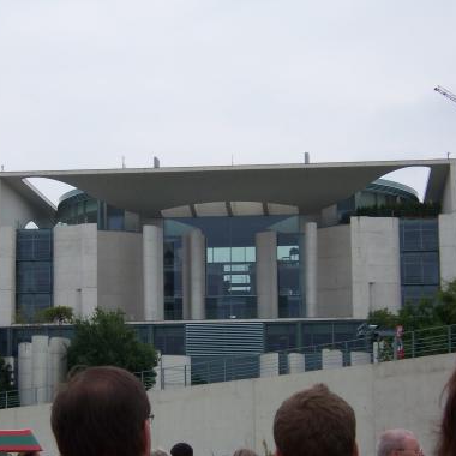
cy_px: 228
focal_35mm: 119
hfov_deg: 14.6
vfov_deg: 14.7
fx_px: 1774
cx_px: 174
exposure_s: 1/250
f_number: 4.9
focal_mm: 16.6
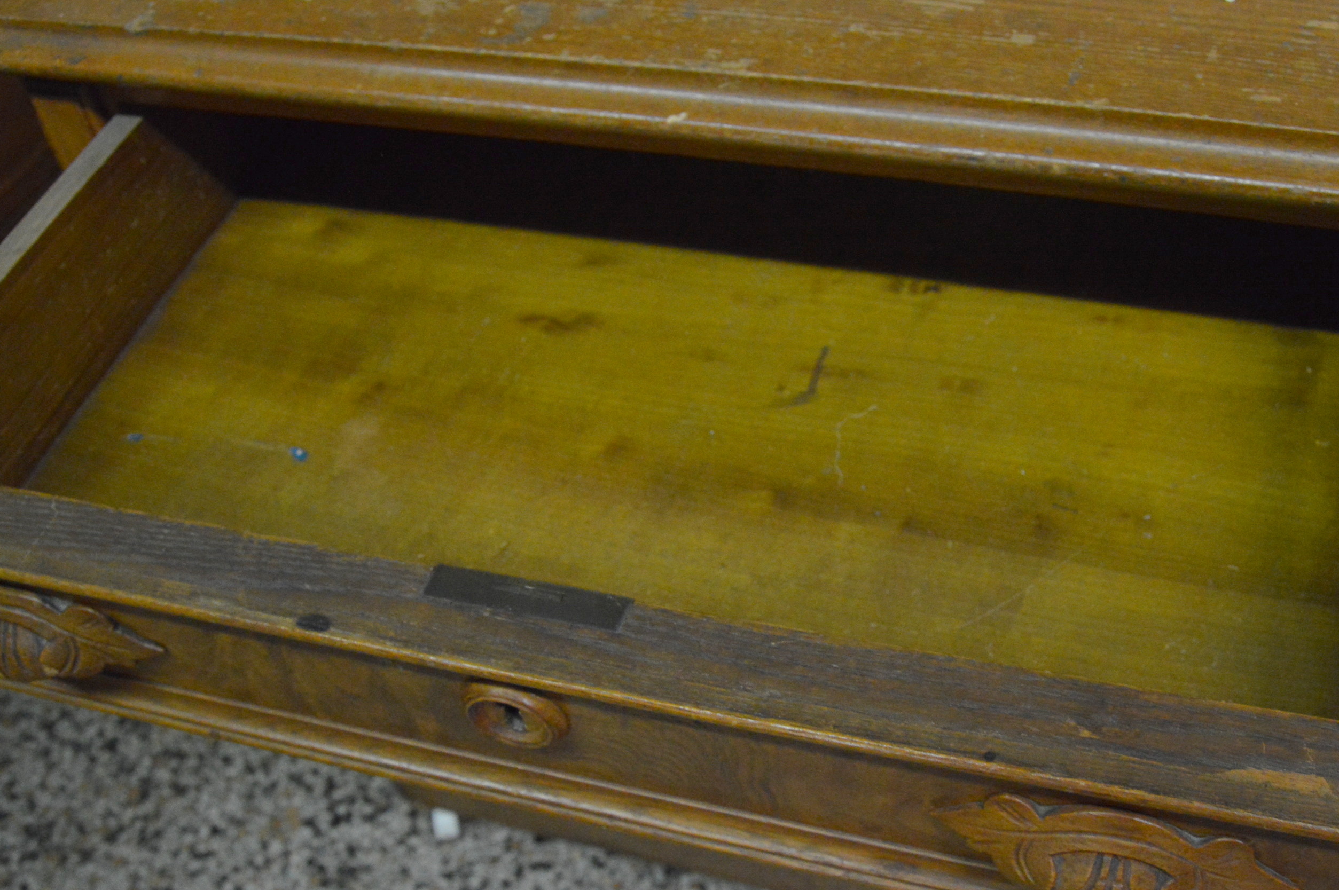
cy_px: 469
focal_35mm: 36
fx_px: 1338
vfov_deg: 36.8
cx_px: 731
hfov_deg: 53.1
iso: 3200
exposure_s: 1/40
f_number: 5.6
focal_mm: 20
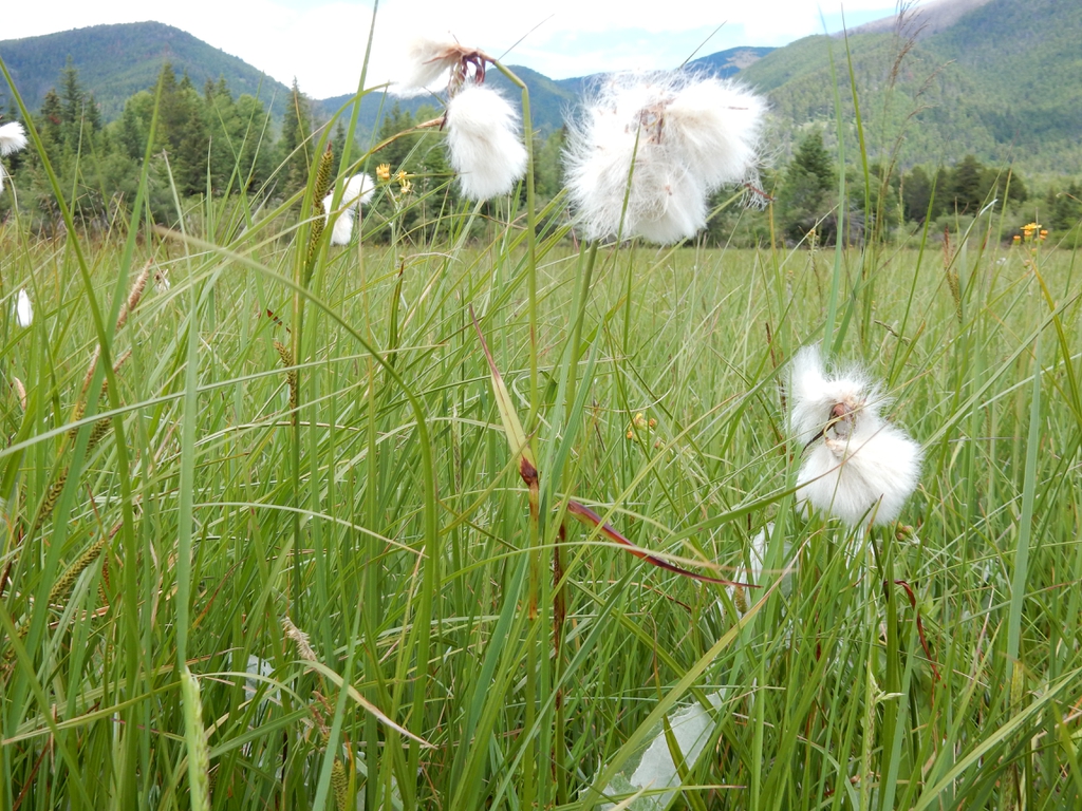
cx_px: 541
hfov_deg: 51.4
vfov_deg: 39.7
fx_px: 1125
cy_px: 406
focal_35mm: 36
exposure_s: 1/320
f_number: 4
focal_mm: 6.4
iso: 125
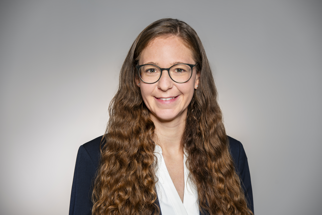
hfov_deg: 15.2
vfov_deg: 10.2
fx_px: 1207
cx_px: 161
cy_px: 108
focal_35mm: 135
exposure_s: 1/100
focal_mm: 135
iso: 100
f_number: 5.6
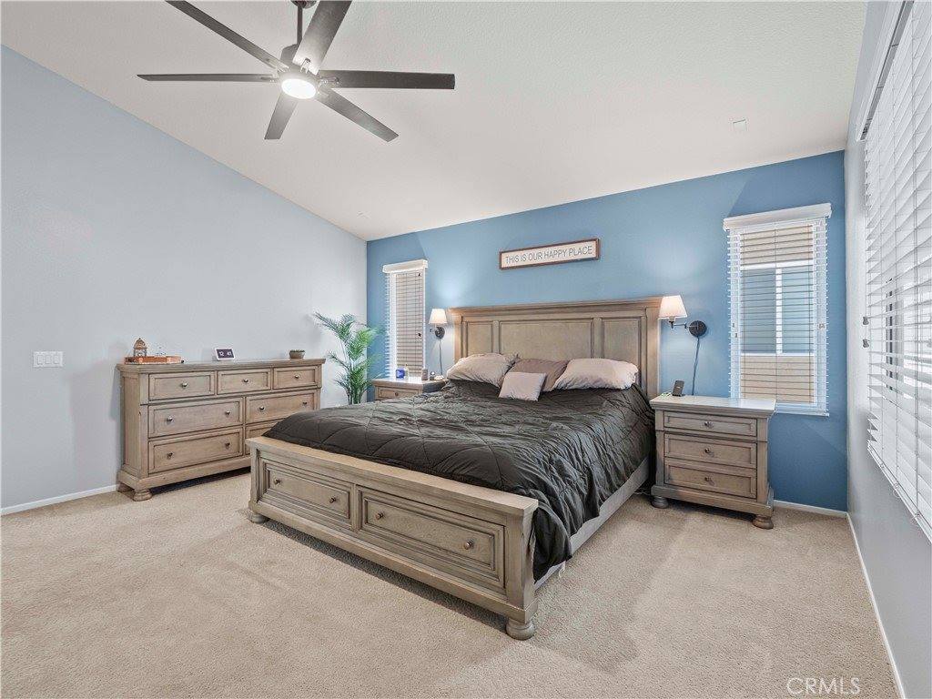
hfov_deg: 94.5
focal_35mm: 16
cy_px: 350
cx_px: 466
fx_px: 431
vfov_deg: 78.1
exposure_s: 1.6
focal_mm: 8
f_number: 8
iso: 200
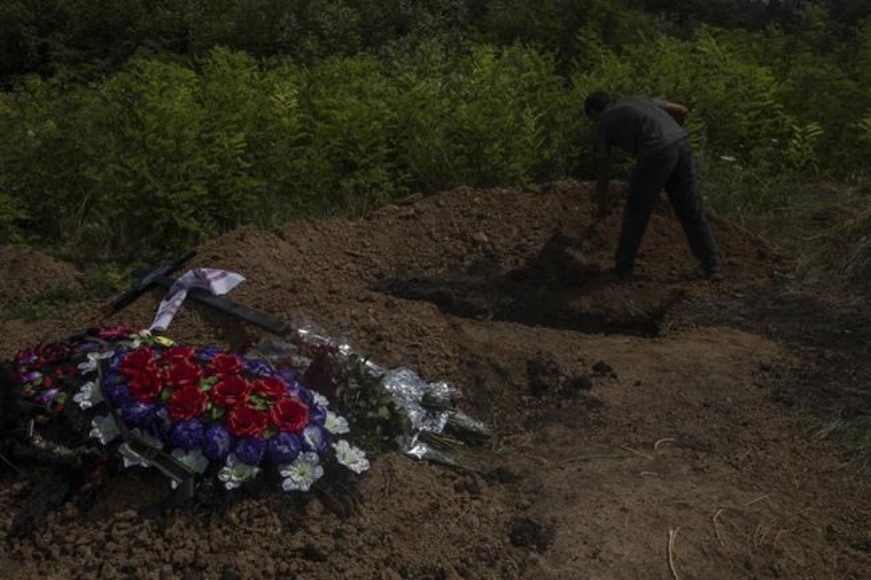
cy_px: 290
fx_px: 847
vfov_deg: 37.8
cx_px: 436
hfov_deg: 54.4
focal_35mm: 35
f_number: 11
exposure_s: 1/500
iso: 100
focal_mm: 35
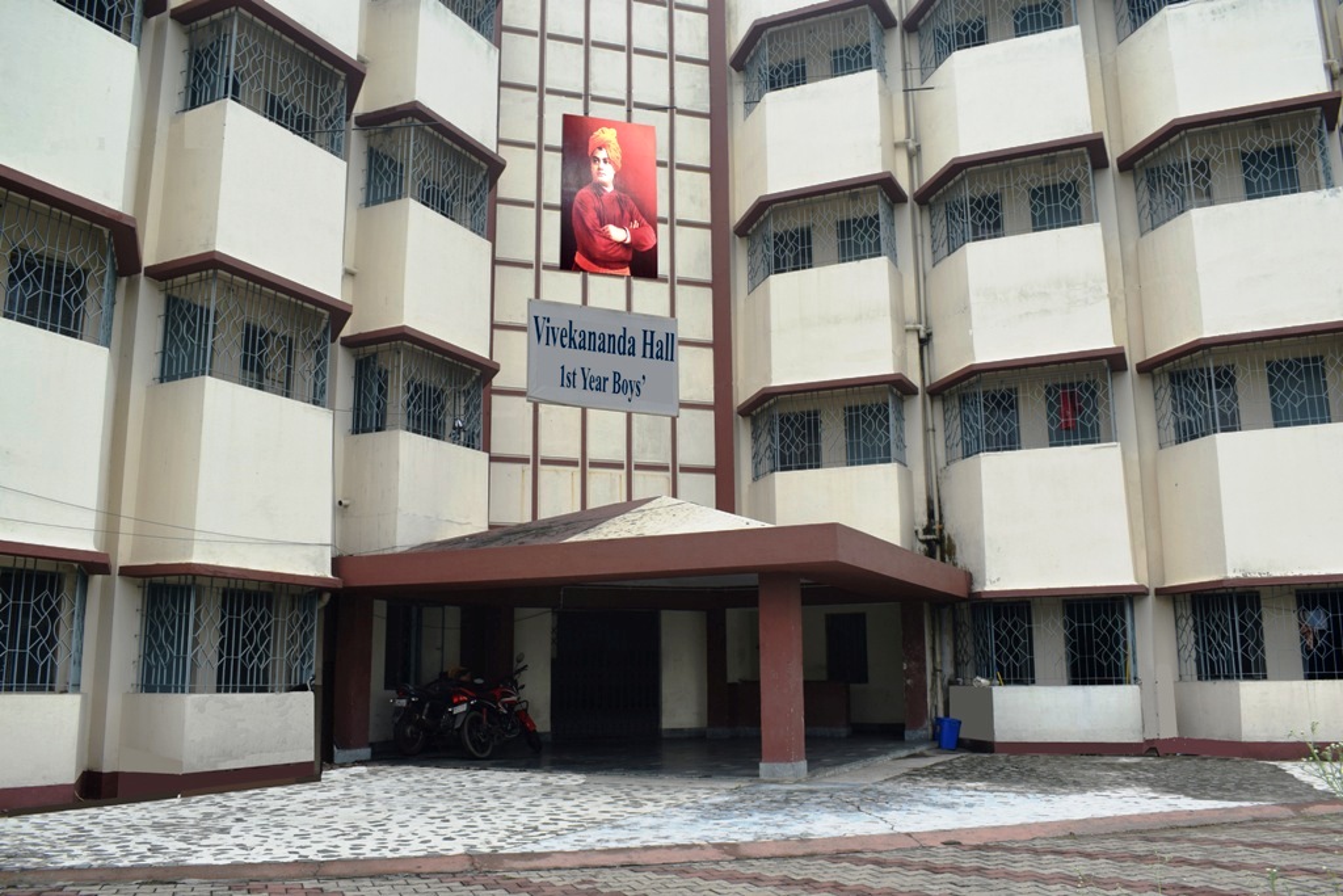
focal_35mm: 30
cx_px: 672
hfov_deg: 61.9
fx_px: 1119
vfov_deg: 43.6
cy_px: 448
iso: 200
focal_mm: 20
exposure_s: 1/250
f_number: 8
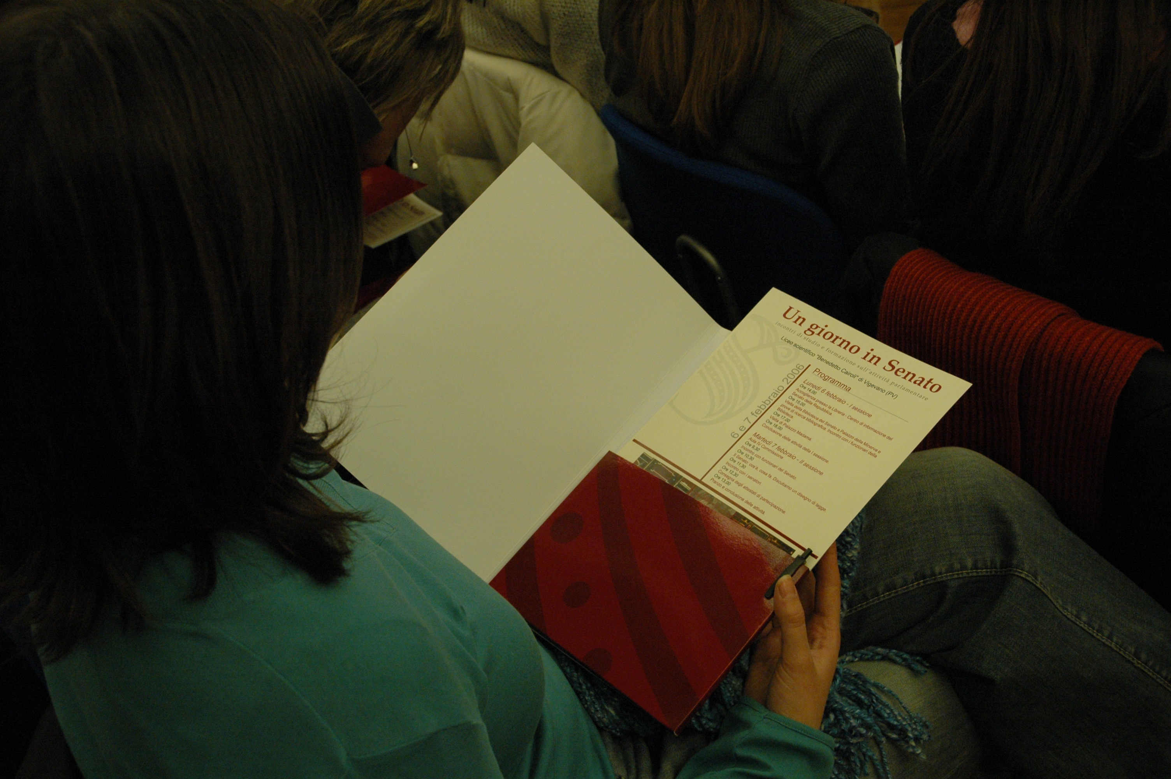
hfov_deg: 45.0
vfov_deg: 30.8
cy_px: 390
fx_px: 1414
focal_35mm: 44
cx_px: 586
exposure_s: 1/100
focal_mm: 29
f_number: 5
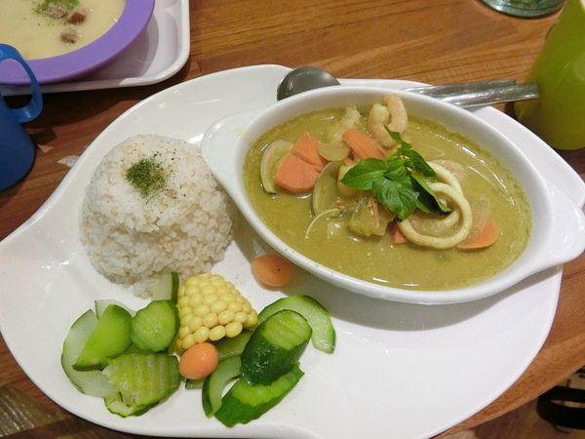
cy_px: 220
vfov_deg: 54.9
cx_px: 292
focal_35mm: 25
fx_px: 422
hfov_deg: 69.4
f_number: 2.8
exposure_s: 1/50
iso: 400
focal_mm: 5.4
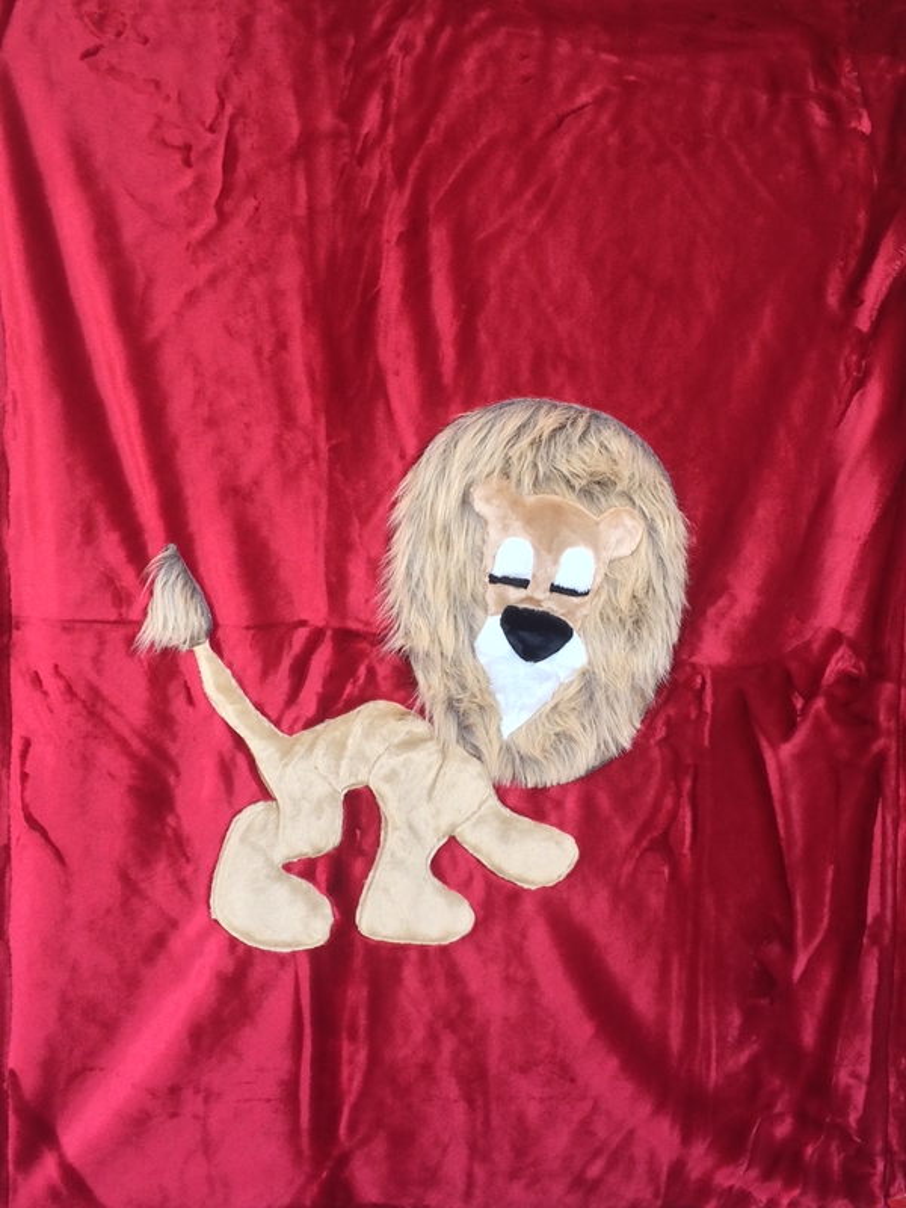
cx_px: 453
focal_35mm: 29
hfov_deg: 48.2
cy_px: 604
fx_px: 1012
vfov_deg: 61.7
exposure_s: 1/120
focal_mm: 4.15
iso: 50
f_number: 2.2
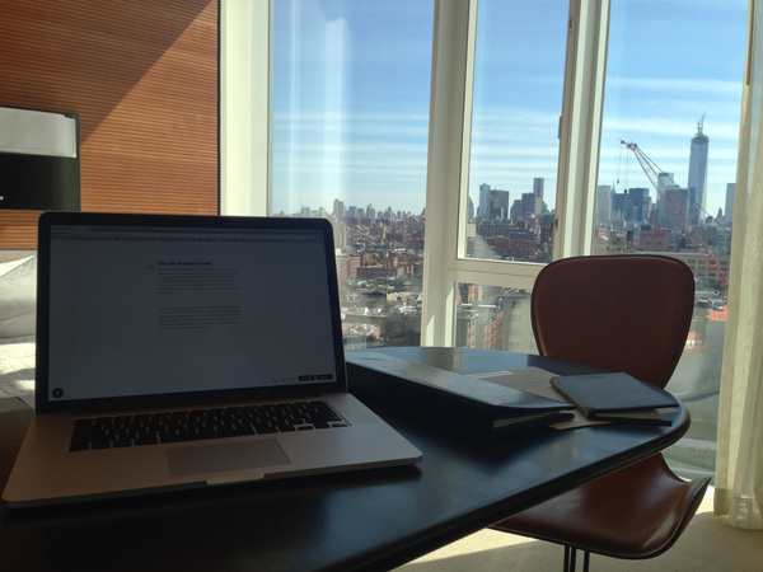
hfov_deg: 55.4
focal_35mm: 33
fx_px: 727
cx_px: 382
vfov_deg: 42.9
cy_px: 286
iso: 50
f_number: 2.4
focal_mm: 4.13
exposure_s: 1/341
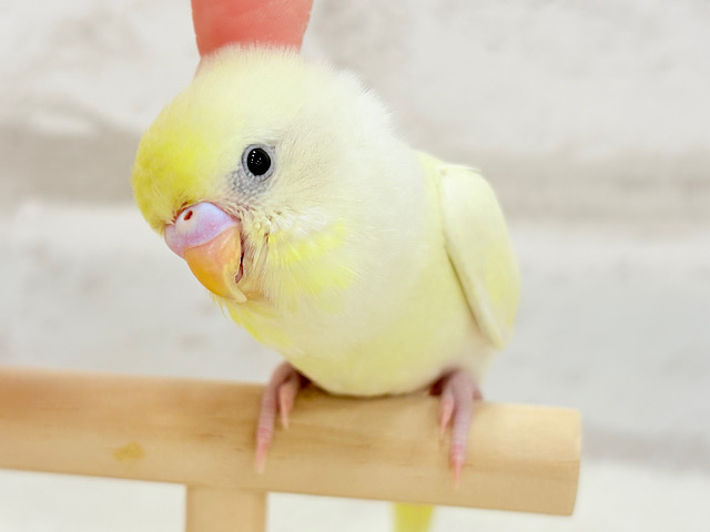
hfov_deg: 36.8
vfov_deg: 28.0
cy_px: 266
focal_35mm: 52
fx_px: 1067
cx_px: 355
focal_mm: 5.96
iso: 40
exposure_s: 1/50
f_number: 1.6
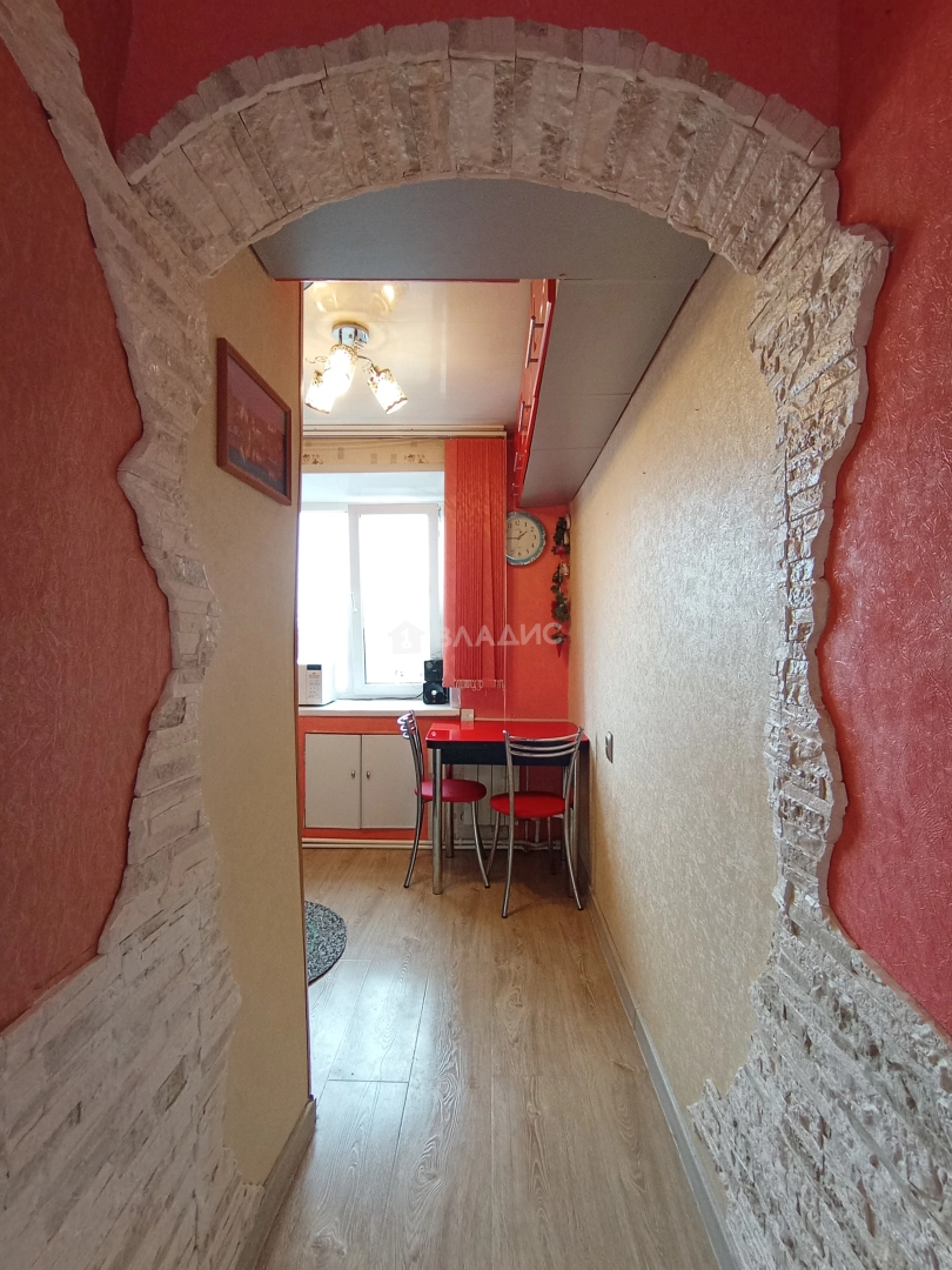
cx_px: 476
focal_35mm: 16
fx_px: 587
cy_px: 635
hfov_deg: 78.1
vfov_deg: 94.5
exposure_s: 1/50
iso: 185
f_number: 2.2
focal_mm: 1.65
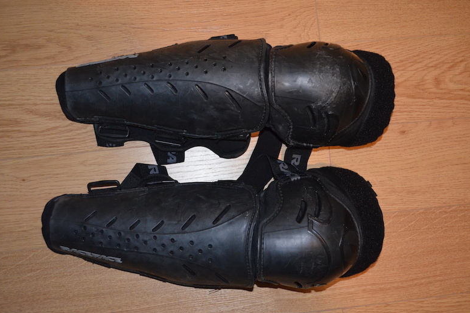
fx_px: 522
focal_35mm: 40
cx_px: 234
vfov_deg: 33.4
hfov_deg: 48.5
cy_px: 155
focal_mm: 26
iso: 3200
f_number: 4.2
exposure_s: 1/60
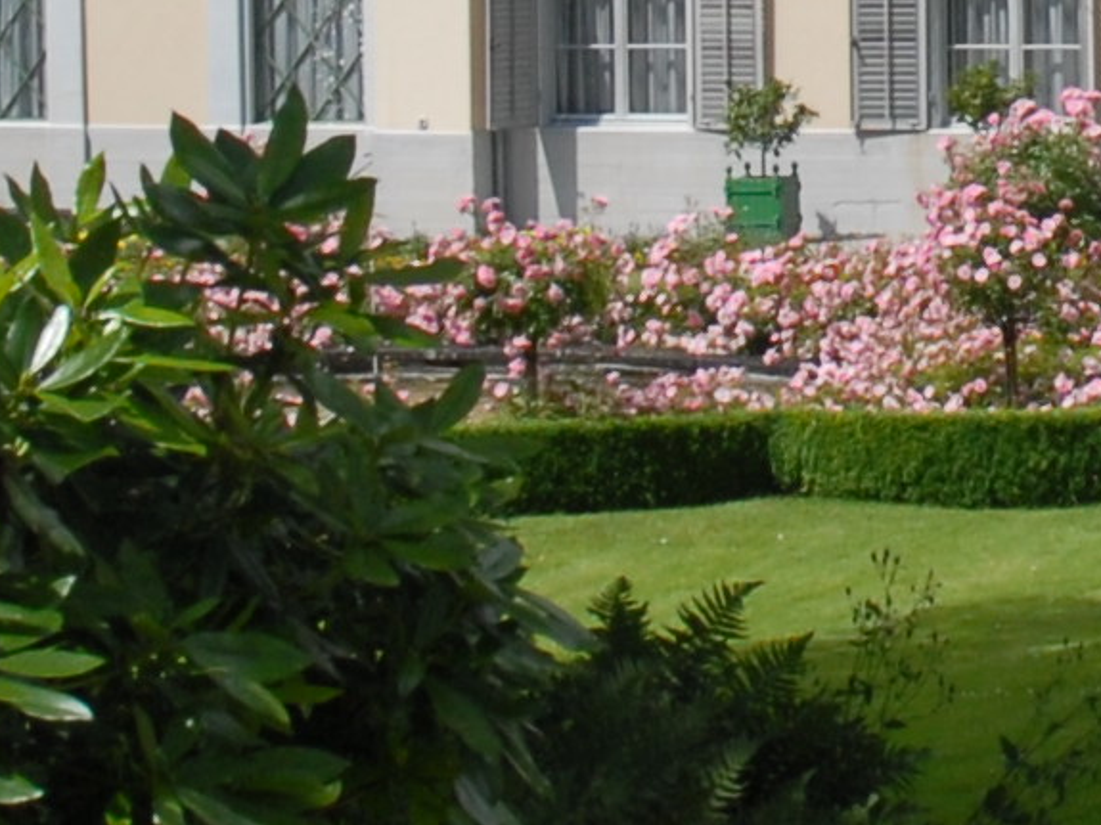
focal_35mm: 175
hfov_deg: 11.1
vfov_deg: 8.4
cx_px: 1358
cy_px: -232
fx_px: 5565
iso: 250
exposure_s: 1/320
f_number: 9
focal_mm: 18
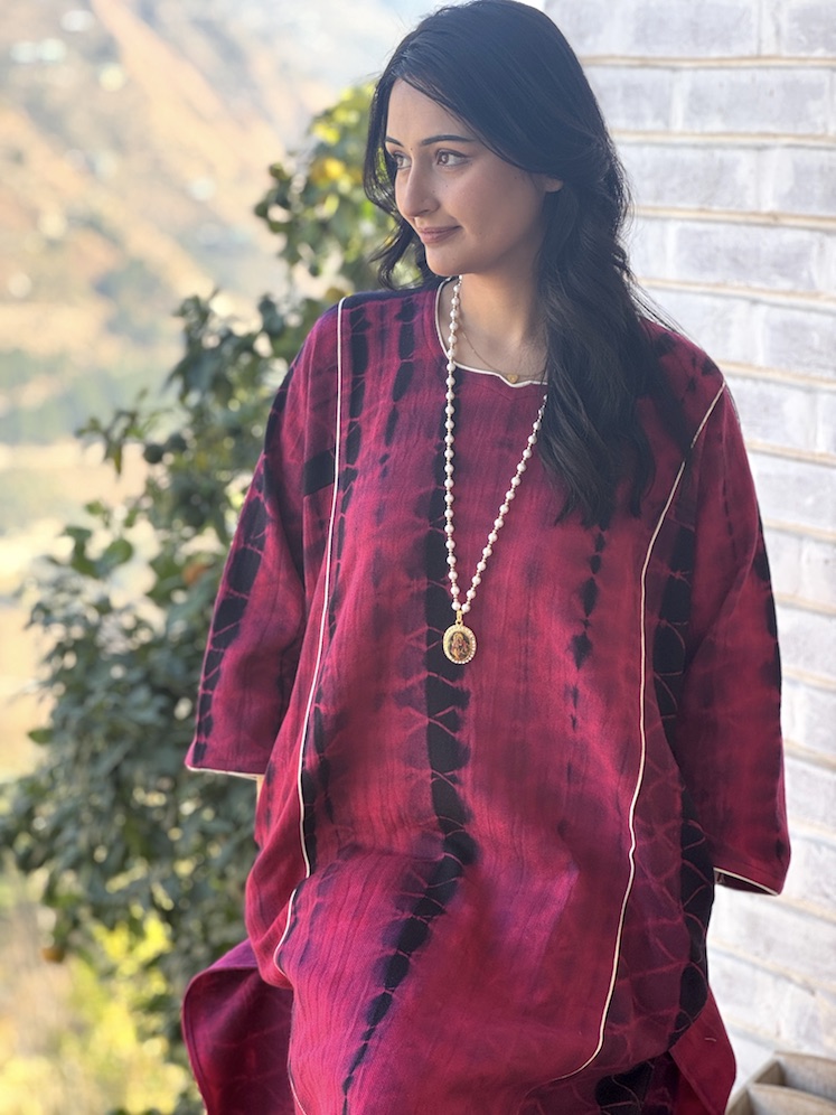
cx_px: 418
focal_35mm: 77
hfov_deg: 19.1
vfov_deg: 25.3
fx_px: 2479
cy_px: 558
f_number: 2.8
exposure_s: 1/99
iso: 40
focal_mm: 9
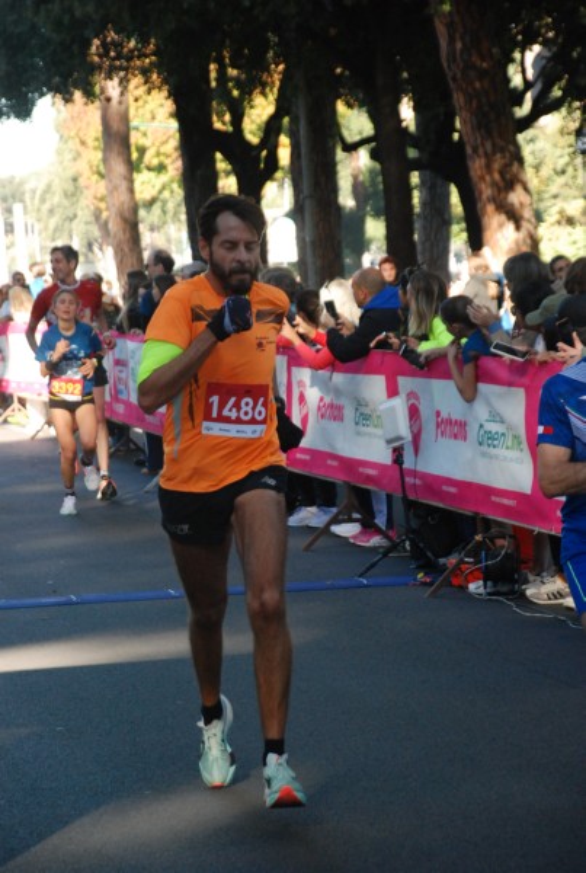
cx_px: 293
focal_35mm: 142
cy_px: 436
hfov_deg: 9.7
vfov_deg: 14.4
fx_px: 3461
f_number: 5.6
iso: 1000
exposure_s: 1/320
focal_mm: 95
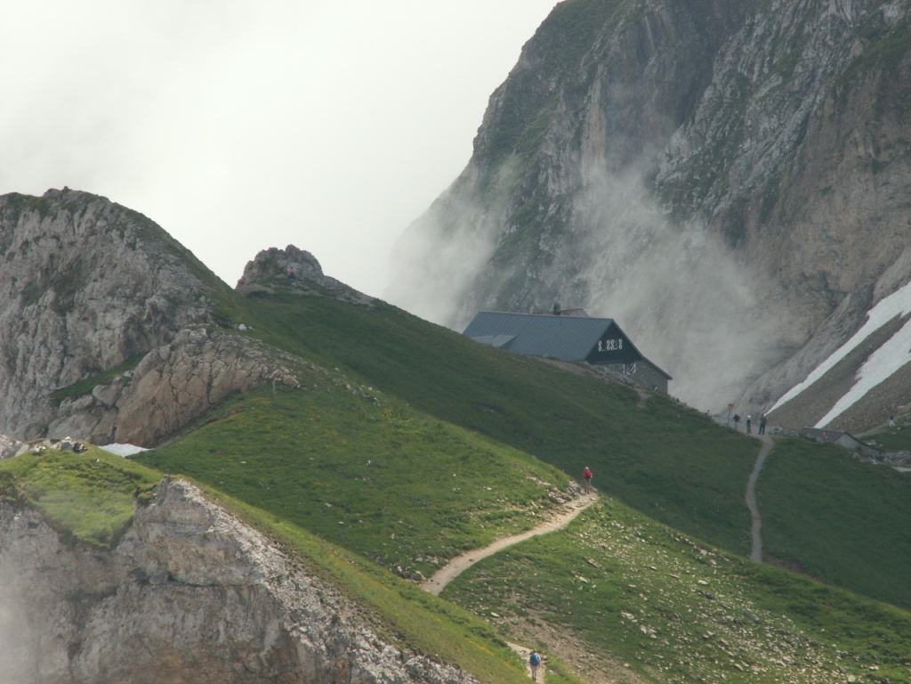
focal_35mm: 215
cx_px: 456
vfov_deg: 6.9
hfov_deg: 9.2
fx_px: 5658
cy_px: 342
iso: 50
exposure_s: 1/125
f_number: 7.1
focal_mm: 35.22
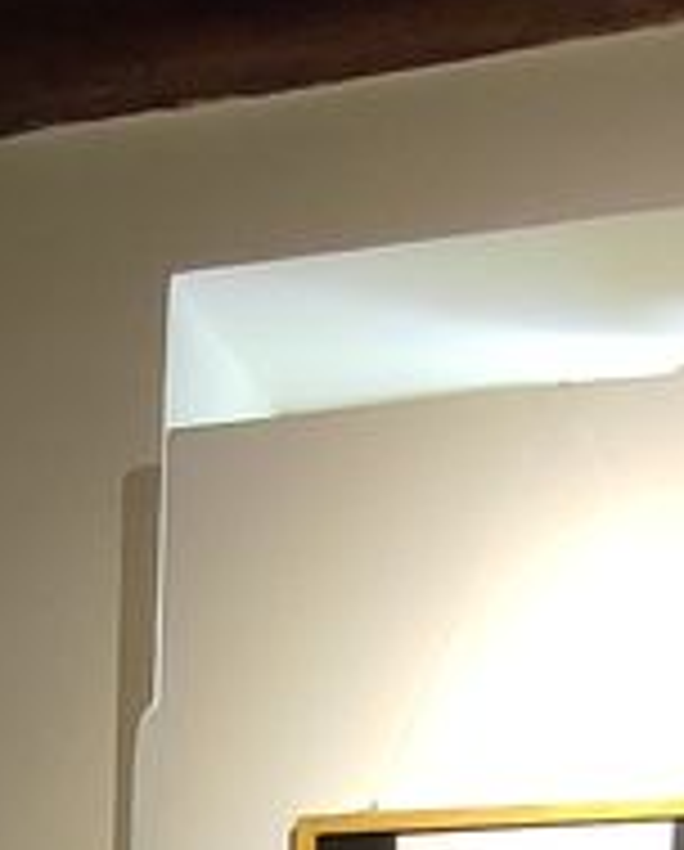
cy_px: 1700
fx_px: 1665
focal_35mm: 66
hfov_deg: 20.2
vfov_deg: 18.6
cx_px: -322
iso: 245
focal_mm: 1.65
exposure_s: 1/100
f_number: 2.2
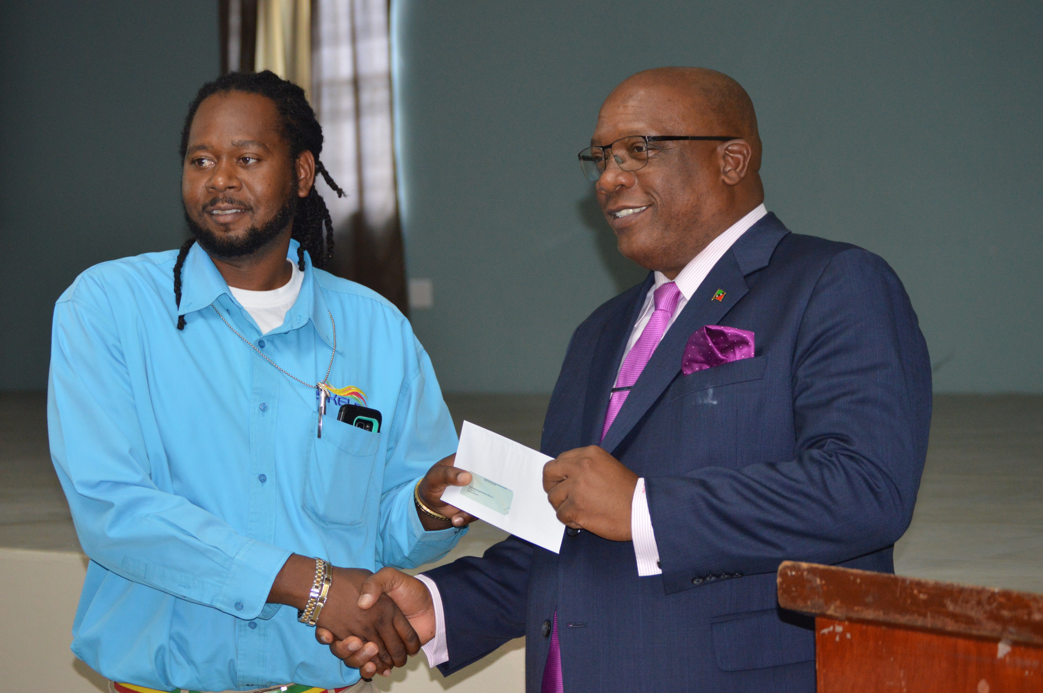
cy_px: 346
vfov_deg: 16.5
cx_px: 522
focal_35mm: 82
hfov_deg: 24.6
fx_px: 2388
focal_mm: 55
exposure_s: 1/60
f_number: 4
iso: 1250
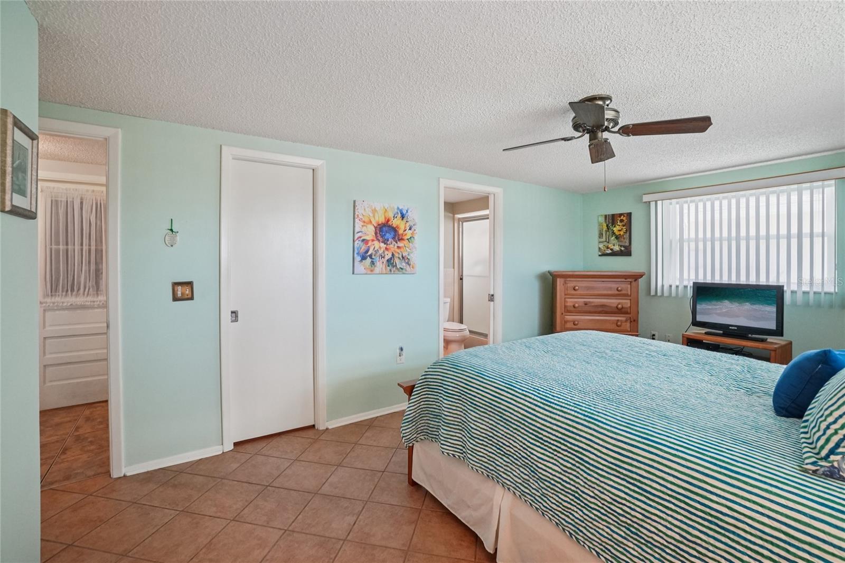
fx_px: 352
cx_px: 422
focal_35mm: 15
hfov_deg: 100.4
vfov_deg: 77.3
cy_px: 282
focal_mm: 10
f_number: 8
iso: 800
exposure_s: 1/30
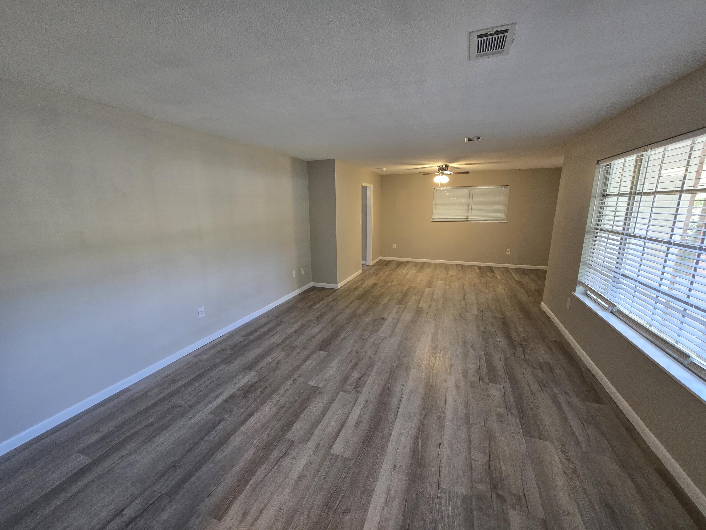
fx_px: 265
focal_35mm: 13
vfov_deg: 89.9
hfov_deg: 106.2
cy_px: 265
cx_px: 353
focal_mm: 2.2
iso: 320
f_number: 2.2
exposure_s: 1/60
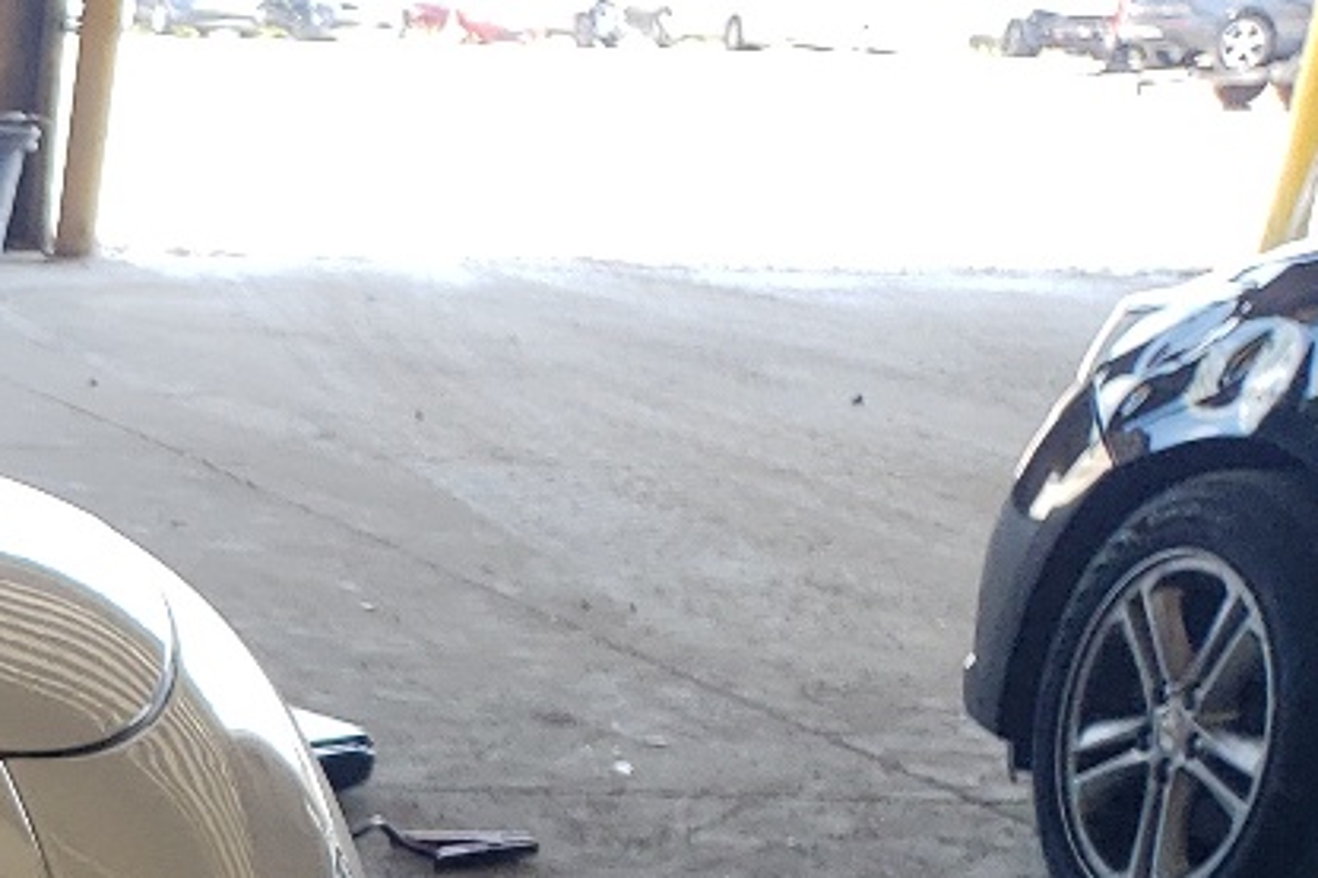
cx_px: -1194
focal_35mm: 104
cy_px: 1293
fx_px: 3806
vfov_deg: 12.5
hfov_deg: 16.0
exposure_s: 1/169
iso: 50
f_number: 1.5
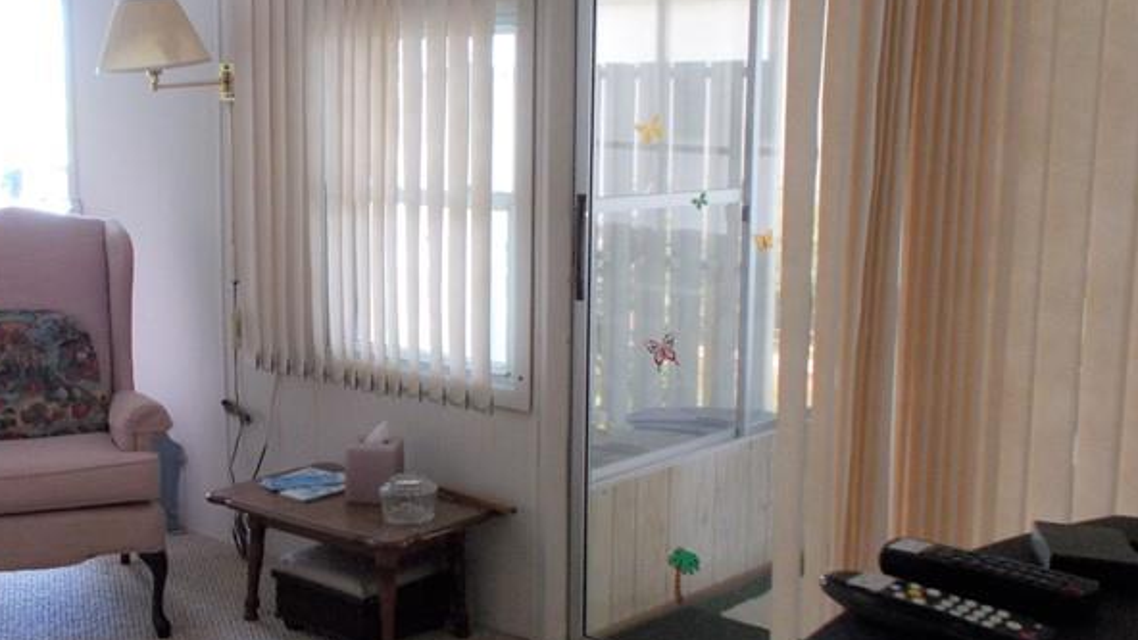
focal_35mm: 49
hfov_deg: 41.1
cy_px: 329
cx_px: 311
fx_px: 1479
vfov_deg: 24.4
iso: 180
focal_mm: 4.6
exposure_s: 1/25
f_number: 3.2
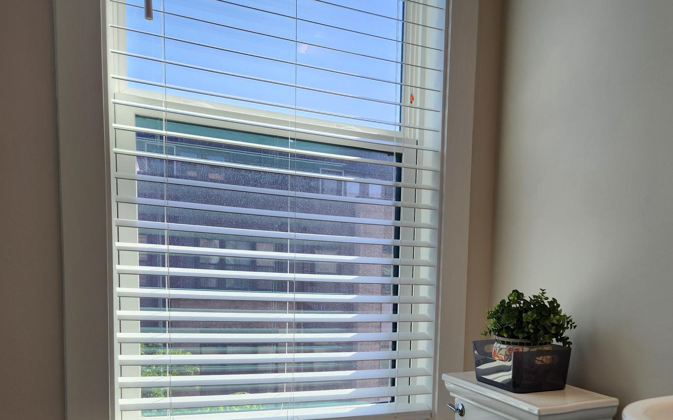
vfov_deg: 33.9
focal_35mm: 36
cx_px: 459
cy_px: 357
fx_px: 660
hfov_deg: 52.8
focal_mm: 5.4
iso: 20
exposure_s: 1/263
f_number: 1.8
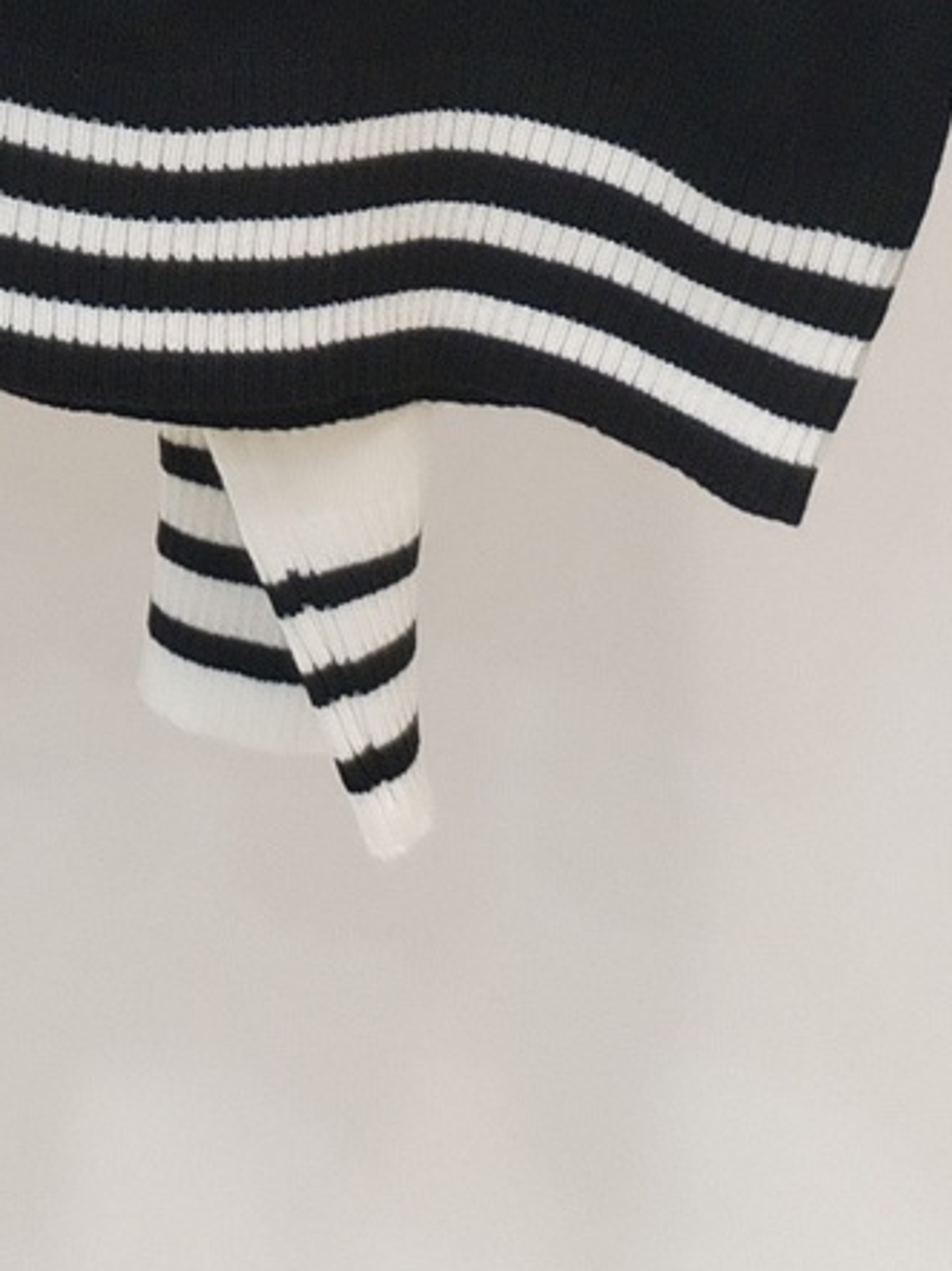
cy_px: -1082
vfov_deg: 11.6
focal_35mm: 157
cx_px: -573
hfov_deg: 9.1
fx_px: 5760
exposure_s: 1/40
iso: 348
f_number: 1.8
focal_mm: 4.75
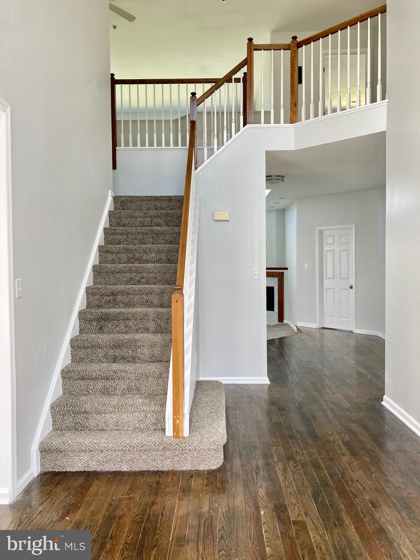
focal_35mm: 28
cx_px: 210
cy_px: 280
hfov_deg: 49.7
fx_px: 453
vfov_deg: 63.4
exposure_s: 1/121
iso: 80
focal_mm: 3.99
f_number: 1.8
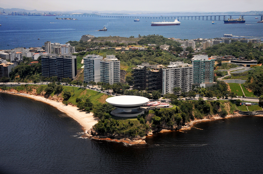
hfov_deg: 37.9
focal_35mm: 52
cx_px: 132
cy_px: 87
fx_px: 383
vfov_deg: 25.7
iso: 200
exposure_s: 1/1000
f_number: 4.5
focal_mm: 35
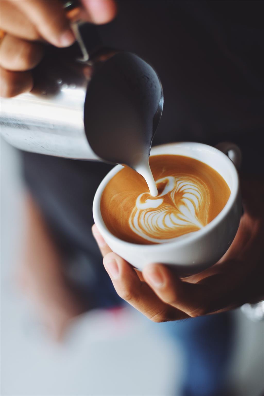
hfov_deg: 27.0
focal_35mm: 50
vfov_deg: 39.6
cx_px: 132
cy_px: 198
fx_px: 550
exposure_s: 1/320
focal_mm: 50
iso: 250
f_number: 2.2
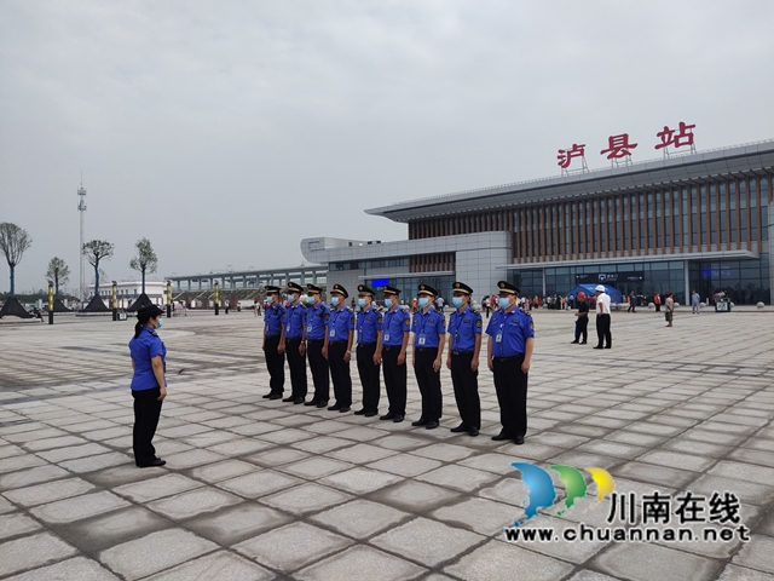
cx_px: 387
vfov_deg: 46.8
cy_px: 290
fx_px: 671
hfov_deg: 60.0
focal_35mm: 30
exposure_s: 1/1721
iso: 53
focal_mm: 4.35
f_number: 1.8
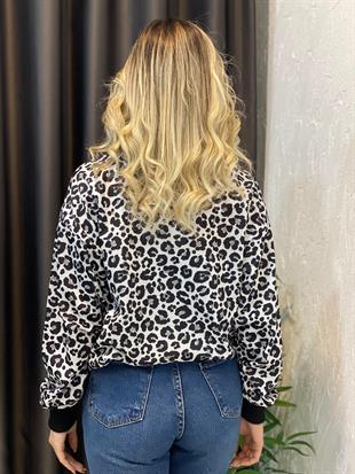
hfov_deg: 28.0
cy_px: 237
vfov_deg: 36.8
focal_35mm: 52
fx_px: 711
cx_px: 178
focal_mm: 6
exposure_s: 1/120
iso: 200
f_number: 2
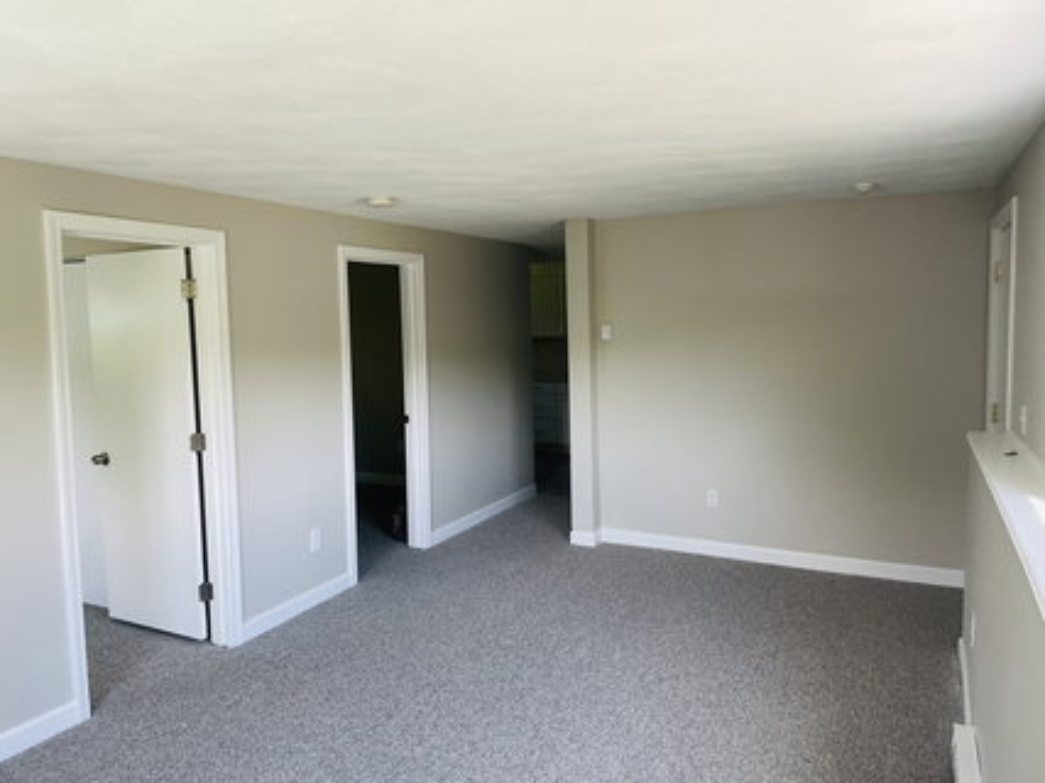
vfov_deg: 53.0
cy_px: 392
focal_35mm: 26
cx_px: 522
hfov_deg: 67.3
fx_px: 785
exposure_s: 1/121
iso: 80
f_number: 1.6
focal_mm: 4.2
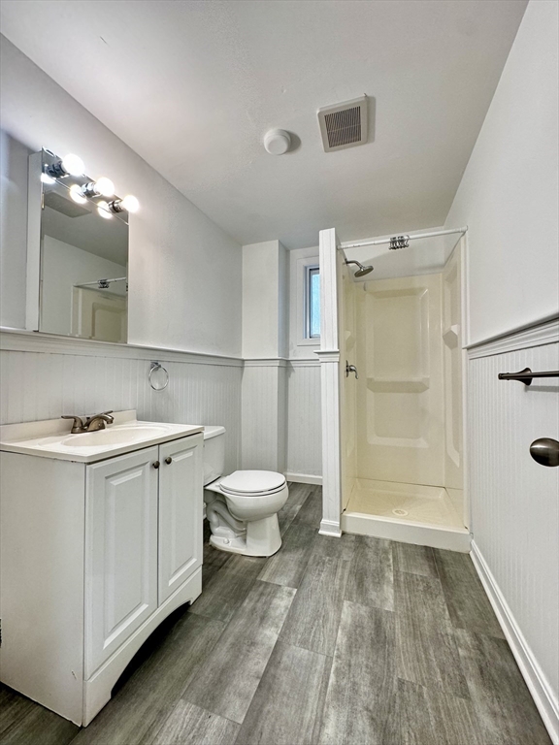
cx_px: 280
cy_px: 372
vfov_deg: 102.1
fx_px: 301
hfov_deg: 85.7
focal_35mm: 14
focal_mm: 2.22
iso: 200
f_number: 2.2
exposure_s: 1/60
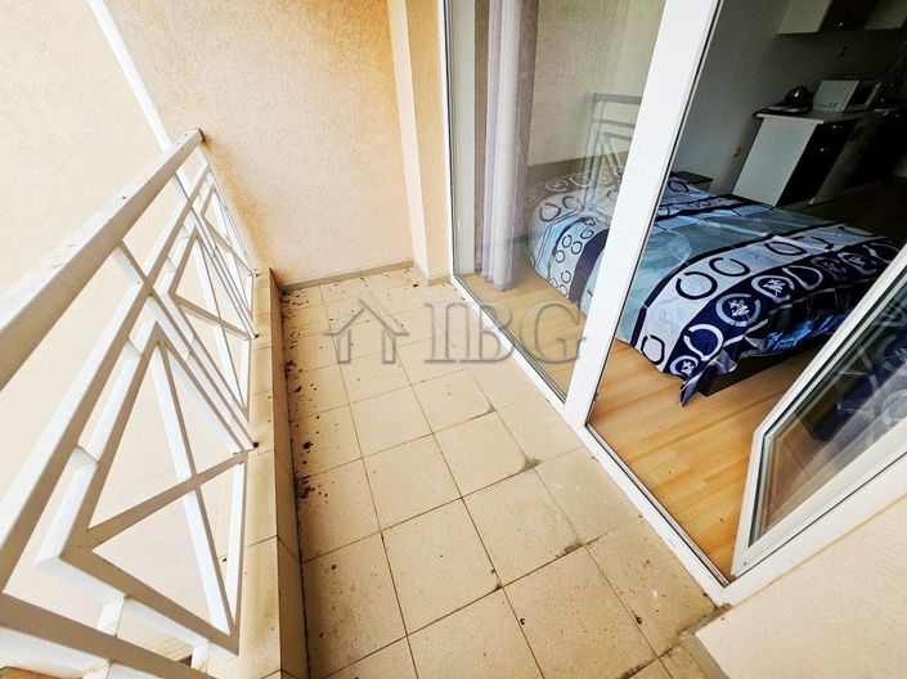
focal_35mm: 13
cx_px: 454
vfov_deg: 89.9
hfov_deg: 106.2
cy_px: 340
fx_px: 340
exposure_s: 1/255
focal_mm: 1.7
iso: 32
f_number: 2.2
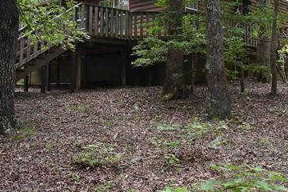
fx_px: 384
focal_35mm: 48
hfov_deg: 40.9
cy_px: 29
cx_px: 177
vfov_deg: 27.3
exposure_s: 1/250
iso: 400
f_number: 5
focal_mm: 18
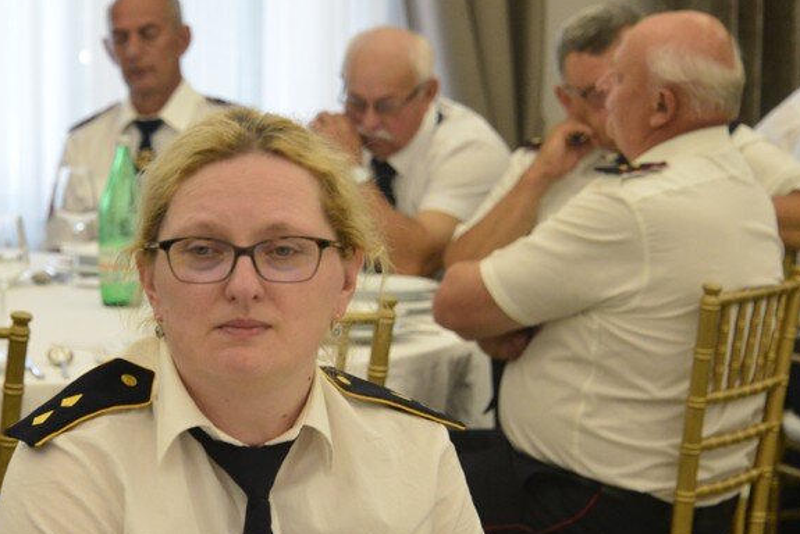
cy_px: 318
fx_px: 3246
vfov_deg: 9.4
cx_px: 235
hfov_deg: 14.0
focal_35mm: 146
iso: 4000
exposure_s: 1/160
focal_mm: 100
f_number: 6.3
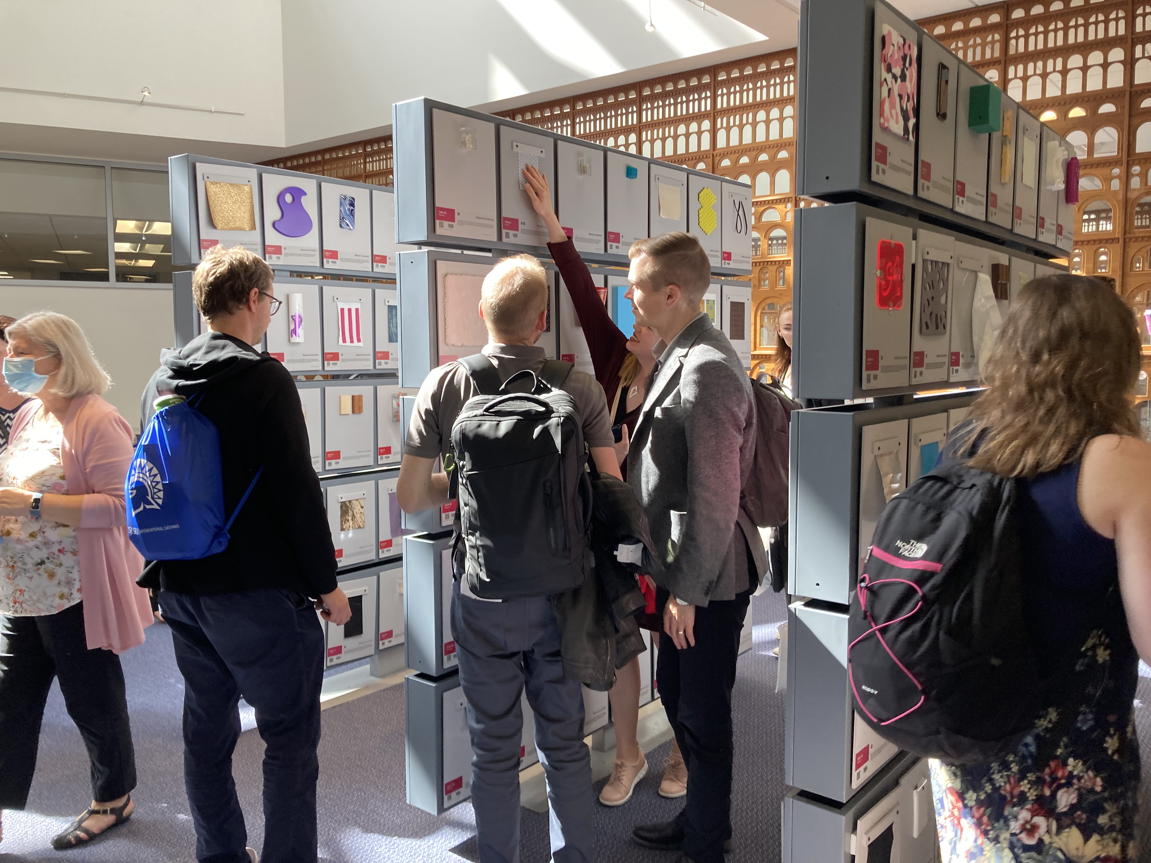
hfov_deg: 63.4
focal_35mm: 28
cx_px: 576
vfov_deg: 49.7
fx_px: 931
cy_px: 432
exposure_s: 1/60
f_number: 1.8
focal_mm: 3.99
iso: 64
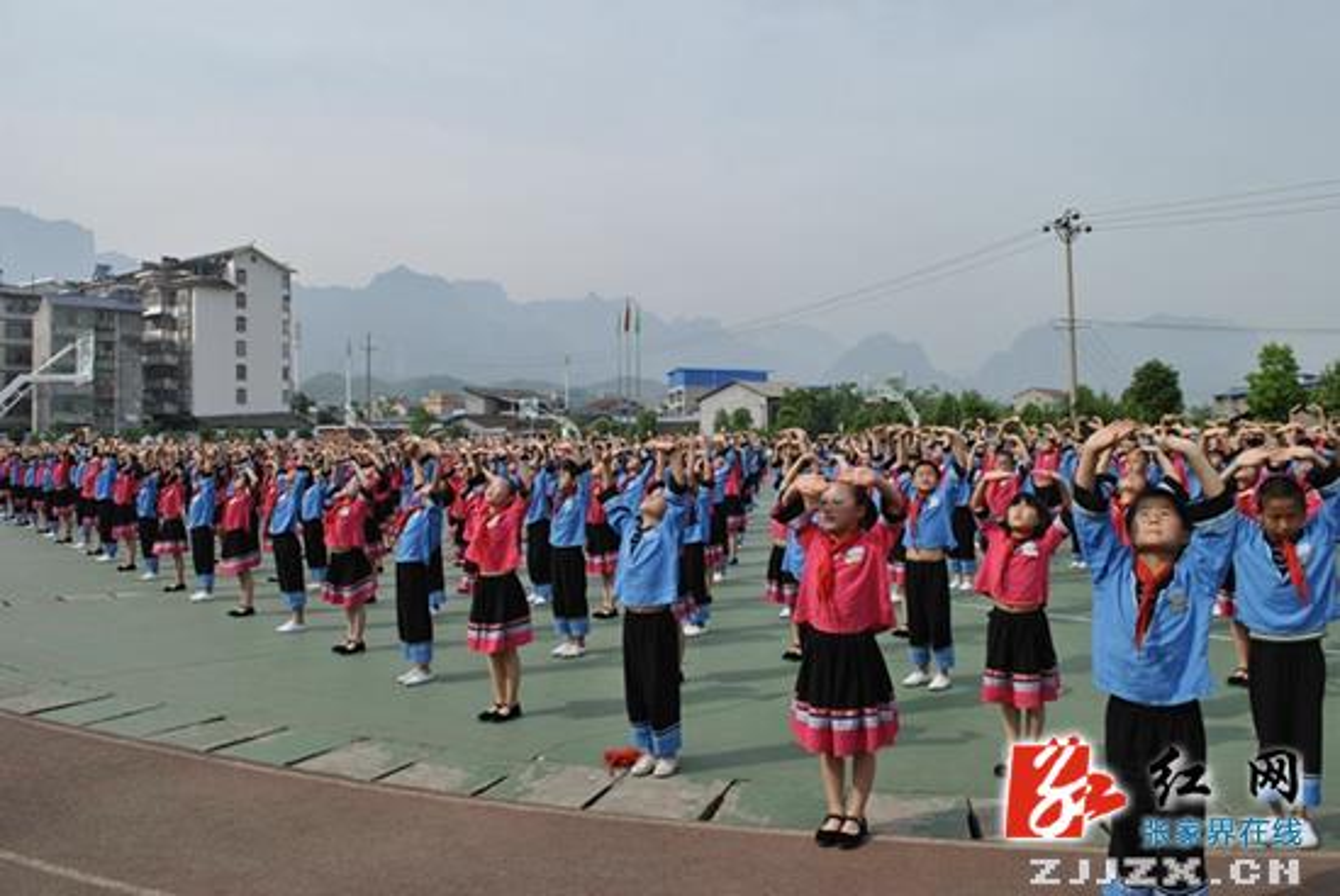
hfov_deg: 67.3
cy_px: 448
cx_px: 670
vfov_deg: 48.0
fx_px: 1006
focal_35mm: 27
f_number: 8
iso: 100
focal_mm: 18
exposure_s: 1/250
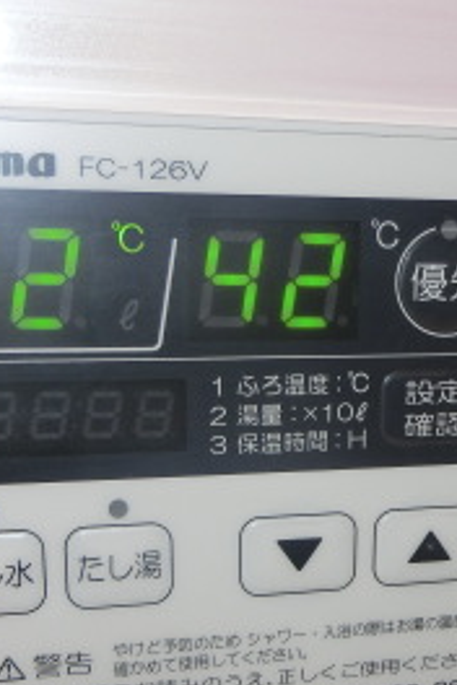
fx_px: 1200
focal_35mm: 63
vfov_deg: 31.5
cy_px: 493
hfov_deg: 21.2
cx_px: 382
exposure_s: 1/30
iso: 80
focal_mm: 4.5
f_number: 3.5
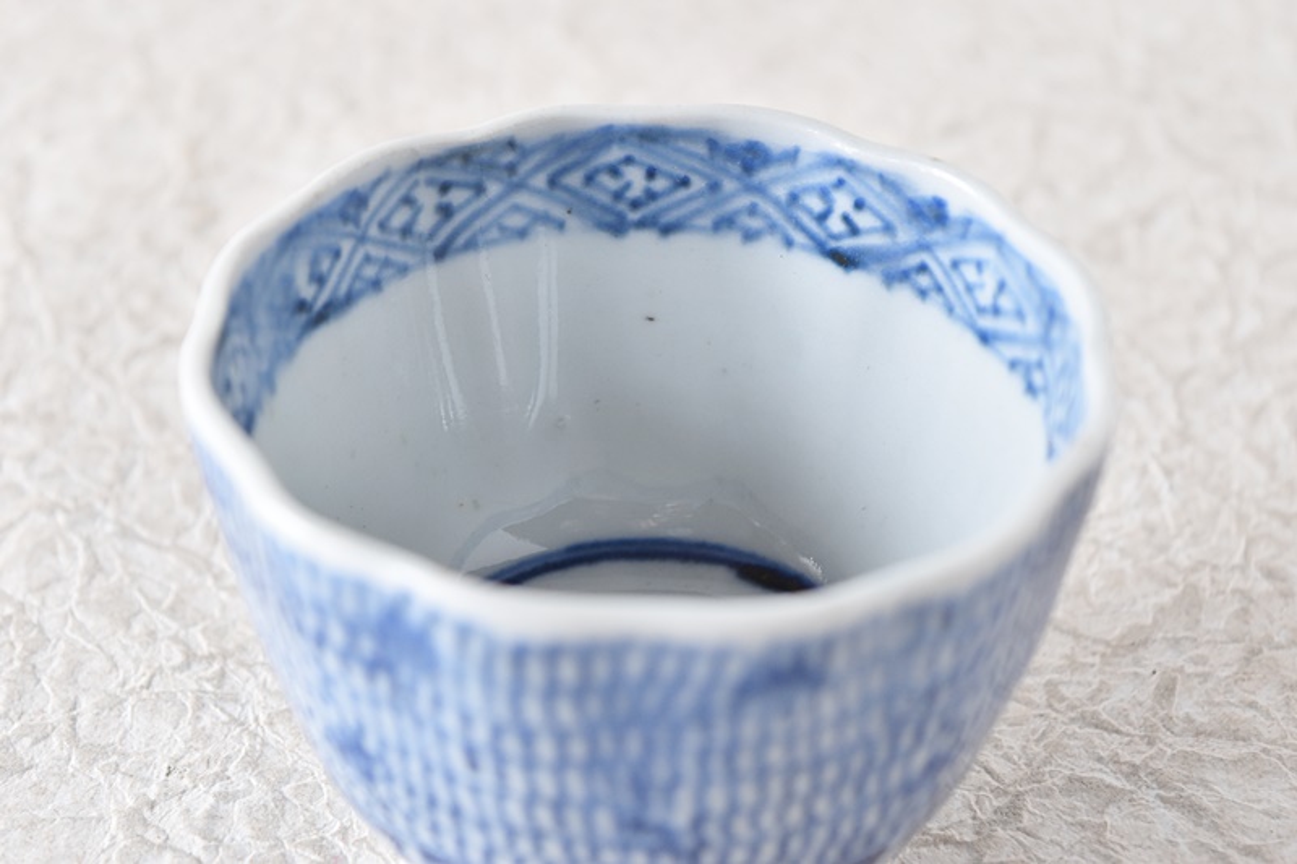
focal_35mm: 82
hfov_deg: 24.6
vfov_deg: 16.5
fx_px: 2971
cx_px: 648
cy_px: 432
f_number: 5.6
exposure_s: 1/8
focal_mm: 55
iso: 800
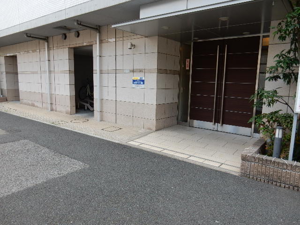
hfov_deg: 69.4
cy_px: 112
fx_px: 217
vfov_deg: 54.9
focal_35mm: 25
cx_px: 150
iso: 125
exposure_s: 1/125
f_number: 3.7
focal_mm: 4.5
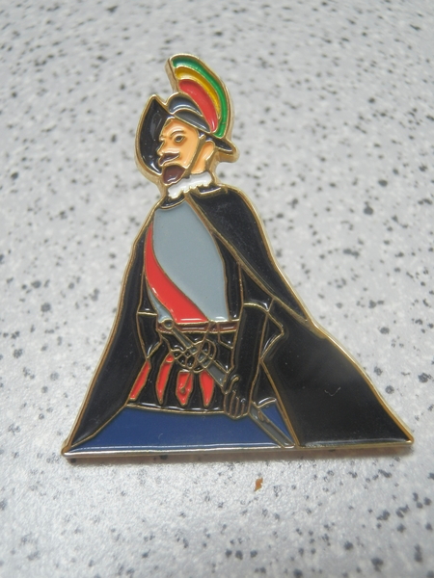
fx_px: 619
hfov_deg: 38.7
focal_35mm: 37
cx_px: 217
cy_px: 289
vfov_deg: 50.1
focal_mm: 6.7
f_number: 3.9
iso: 200
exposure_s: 1/25
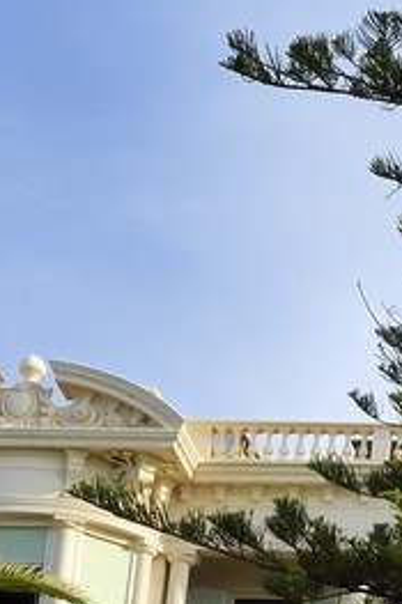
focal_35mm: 231
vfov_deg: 8.8
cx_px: 1201
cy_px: 746
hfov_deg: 5.6
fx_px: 3874
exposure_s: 1/160
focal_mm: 38
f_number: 14
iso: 200
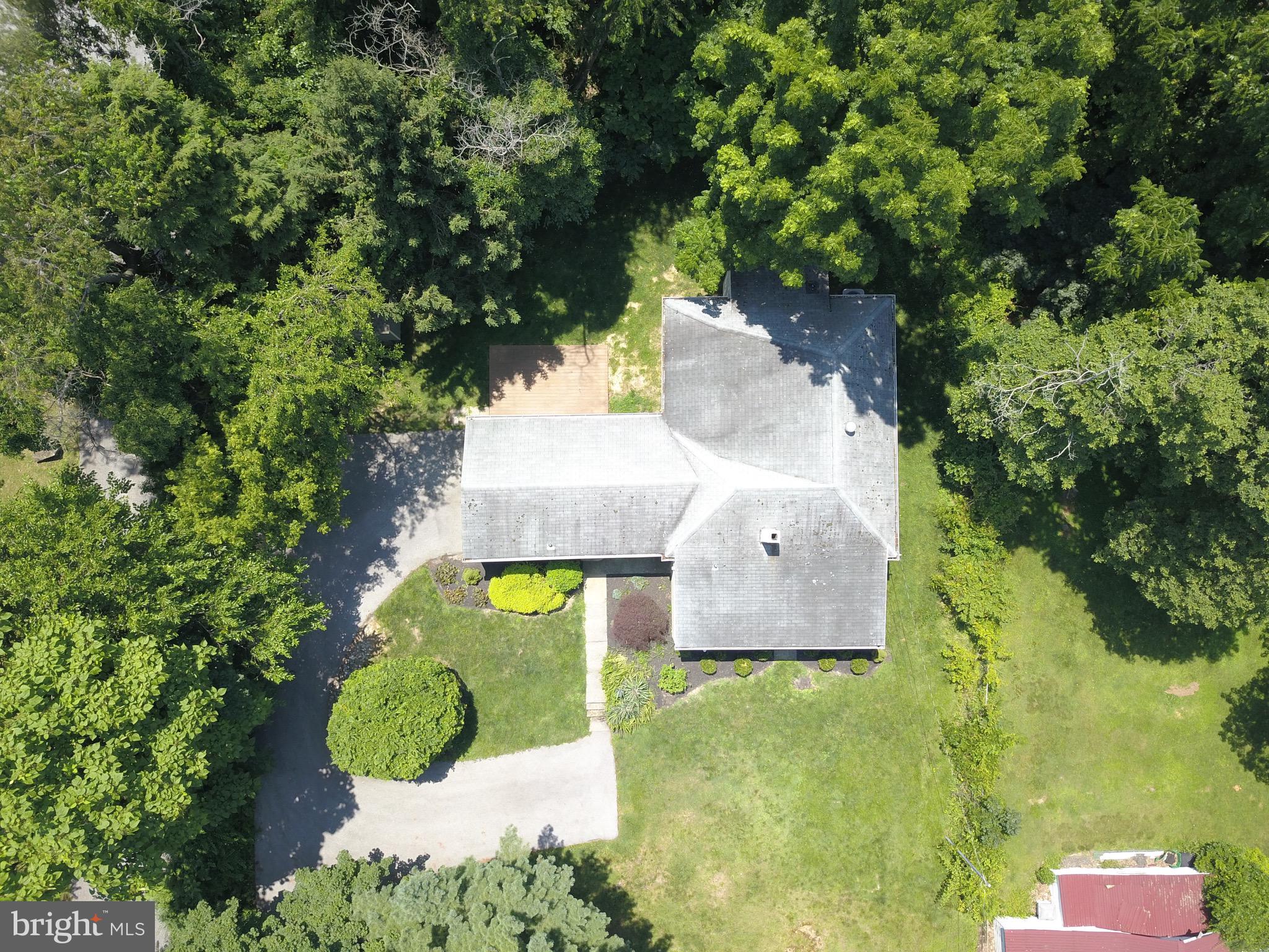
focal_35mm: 26
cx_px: 634
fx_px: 953
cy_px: 476
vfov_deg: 53.1
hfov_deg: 67.3
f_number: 2.2
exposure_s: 1/559
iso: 100
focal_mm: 4.73
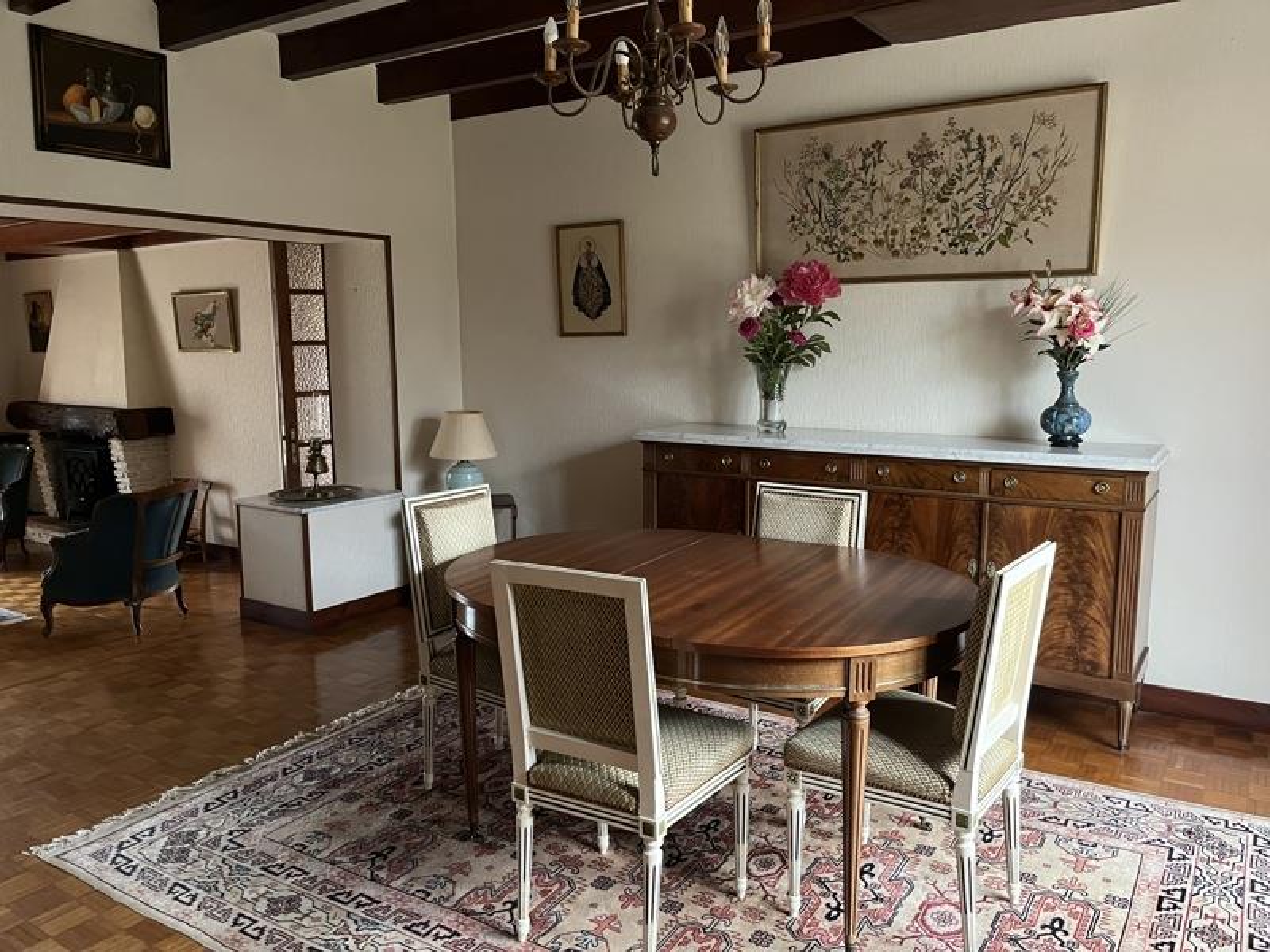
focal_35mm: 26
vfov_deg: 53.1
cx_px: 635
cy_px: 476
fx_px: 954
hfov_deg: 67.3
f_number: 1.6
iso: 500
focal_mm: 5.1
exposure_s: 1/33
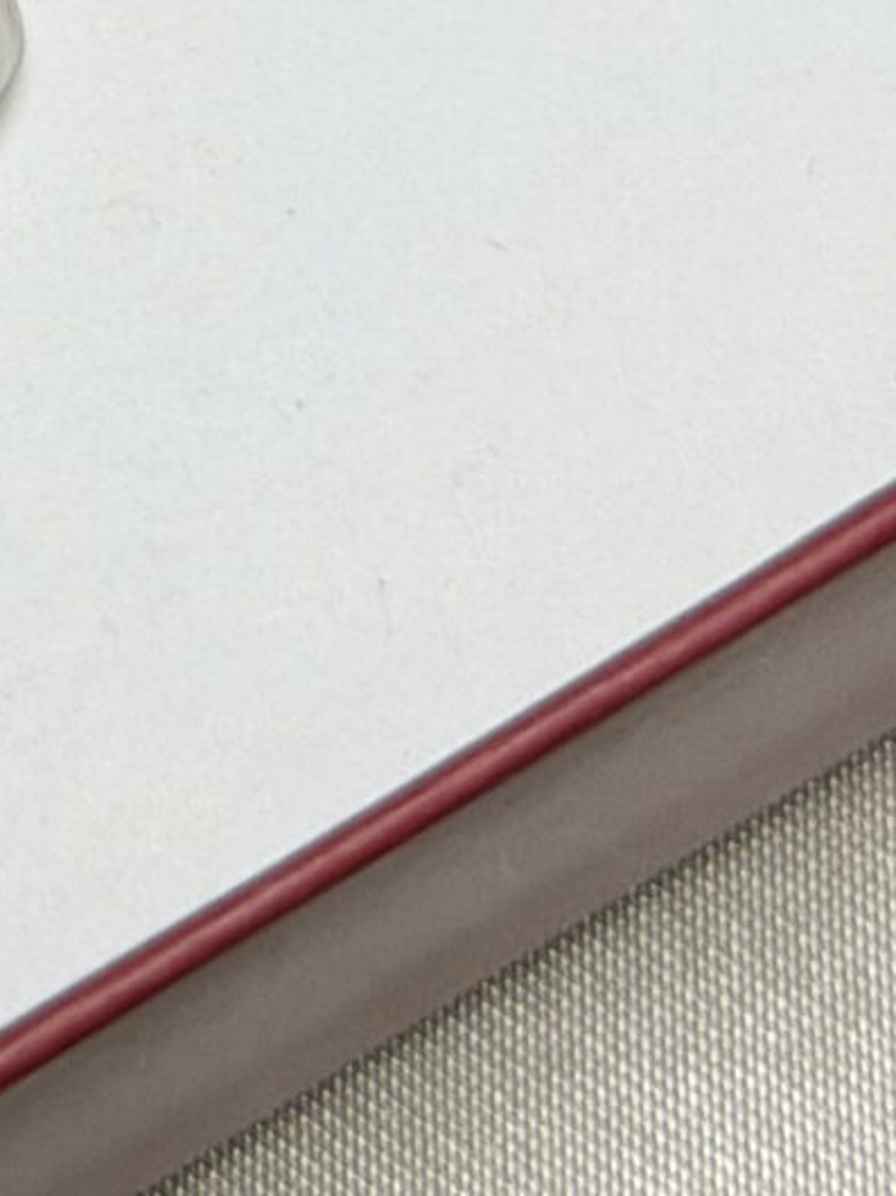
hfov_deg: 6.3
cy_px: -826
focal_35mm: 232
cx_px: -792
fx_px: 8013
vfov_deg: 8.3
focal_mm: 6.76
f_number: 1.78
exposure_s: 1/100
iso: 100
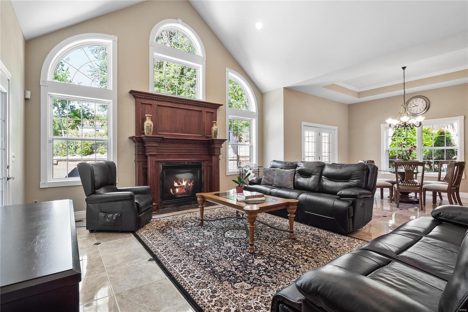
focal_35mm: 16
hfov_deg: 96.7
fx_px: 208
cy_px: 156
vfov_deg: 73.7
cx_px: 234
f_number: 8
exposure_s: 1/8
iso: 400
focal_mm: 8
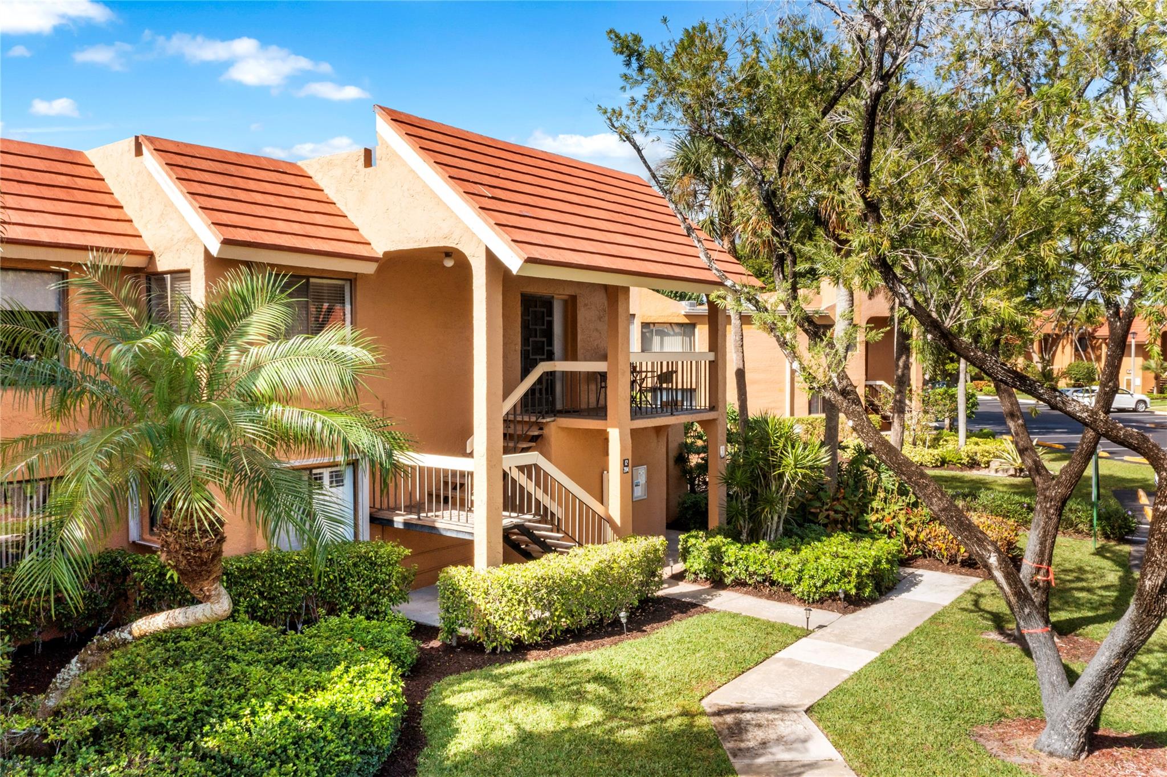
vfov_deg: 46.4
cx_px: 584
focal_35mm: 28
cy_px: 388
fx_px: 907
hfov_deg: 65.5
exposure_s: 1/160
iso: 200
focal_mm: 10.26
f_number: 9
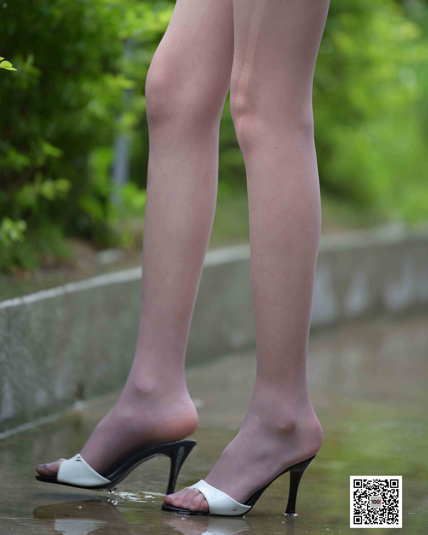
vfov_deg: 8.5
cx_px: 214
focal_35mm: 226
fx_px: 3579
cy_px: 220
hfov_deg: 6.8
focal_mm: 200
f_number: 2.8
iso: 1250
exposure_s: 1/250
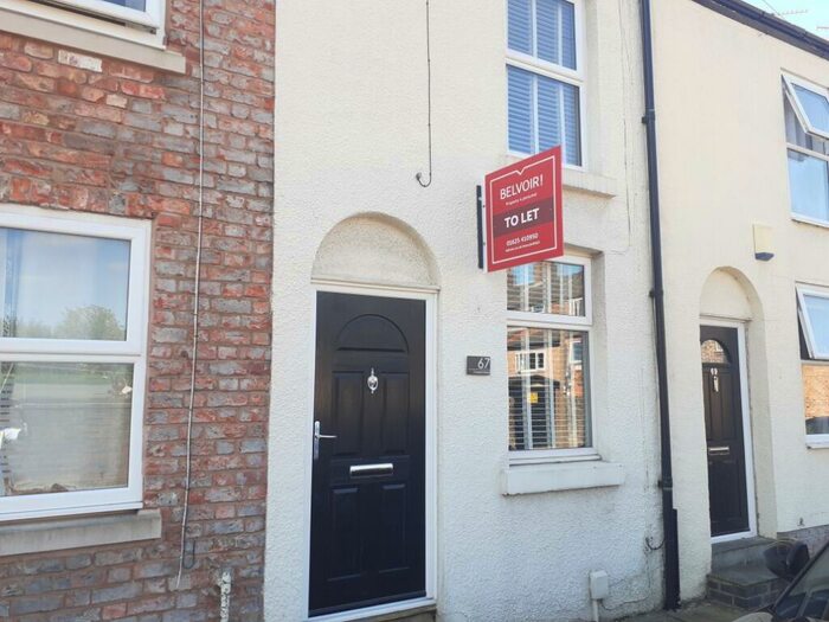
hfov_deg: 65.3
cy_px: 311
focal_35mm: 27
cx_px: 414
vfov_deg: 51.4
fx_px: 647
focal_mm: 3.6
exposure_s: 1/255
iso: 40
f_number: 1.9
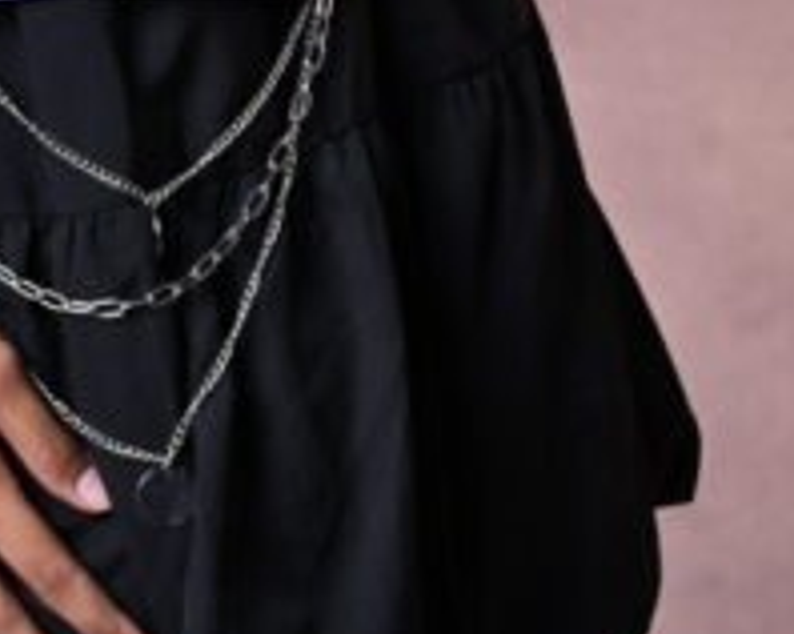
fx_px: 7184
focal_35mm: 306
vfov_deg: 5.0
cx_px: 261
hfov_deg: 6.3
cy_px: -652
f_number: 4
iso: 250
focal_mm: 72
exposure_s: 1/200
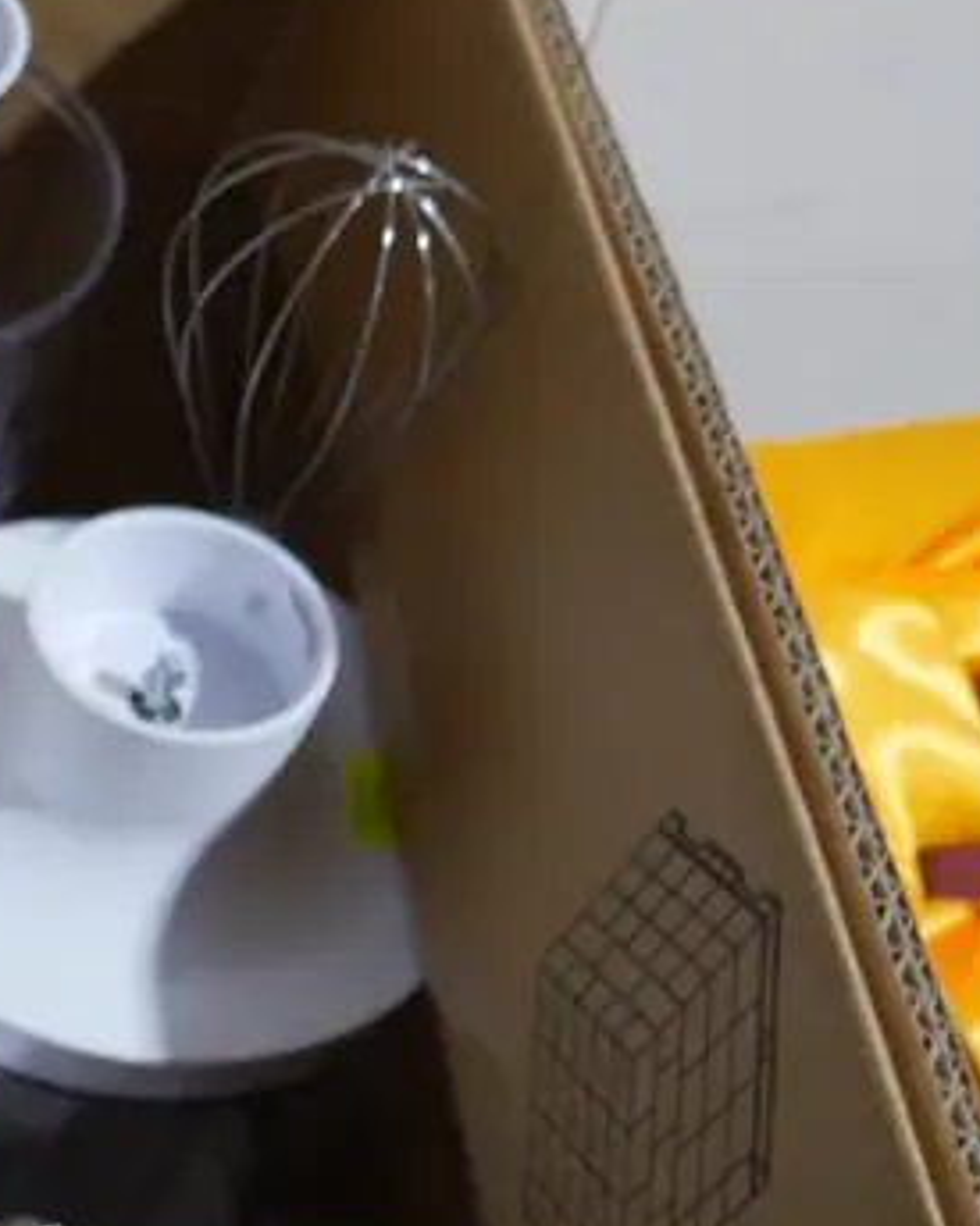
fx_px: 3373
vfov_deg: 20.6
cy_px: 636
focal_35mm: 93
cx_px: -795
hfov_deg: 14.5
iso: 500
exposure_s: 1/60
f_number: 3.6
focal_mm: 16
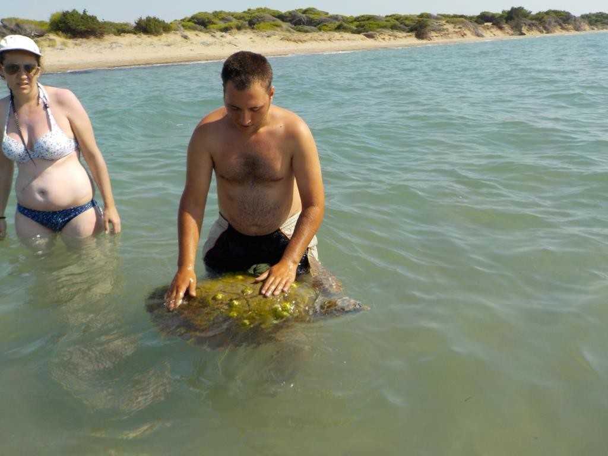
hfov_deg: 60.0
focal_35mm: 30
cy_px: 228
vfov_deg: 46.8
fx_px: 527
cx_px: 304
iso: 125
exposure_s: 1/1250
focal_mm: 4.1
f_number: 3.3
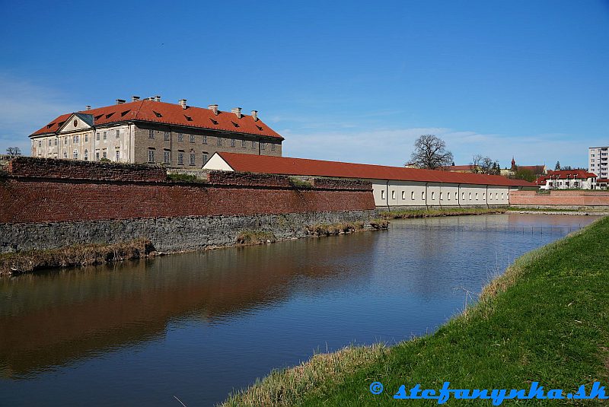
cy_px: 204
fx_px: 542
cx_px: 304
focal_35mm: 32
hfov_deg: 58.7
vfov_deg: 41.2
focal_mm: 32
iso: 100
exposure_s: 1/400
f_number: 6.3
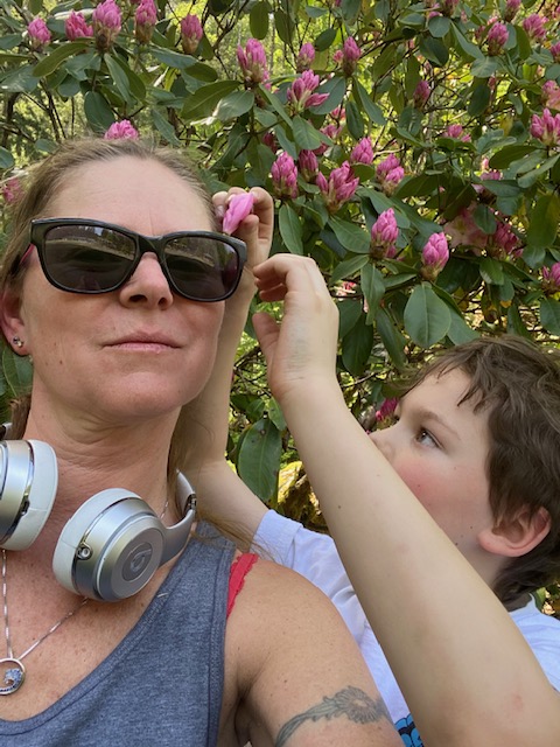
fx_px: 647
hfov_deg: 46.8
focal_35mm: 30
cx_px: 280
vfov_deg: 60.0
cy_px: 374
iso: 40
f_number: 2.2
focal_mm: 2.71
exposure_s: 1/122
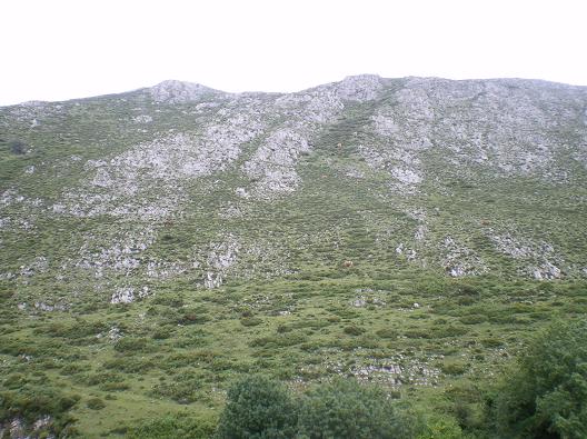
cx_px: 294
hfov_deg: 49.0
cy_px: 220
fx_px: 644
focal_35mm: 38
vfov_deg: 37.7
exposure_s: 1/80
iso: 64
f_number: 4.6
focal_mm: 6.3
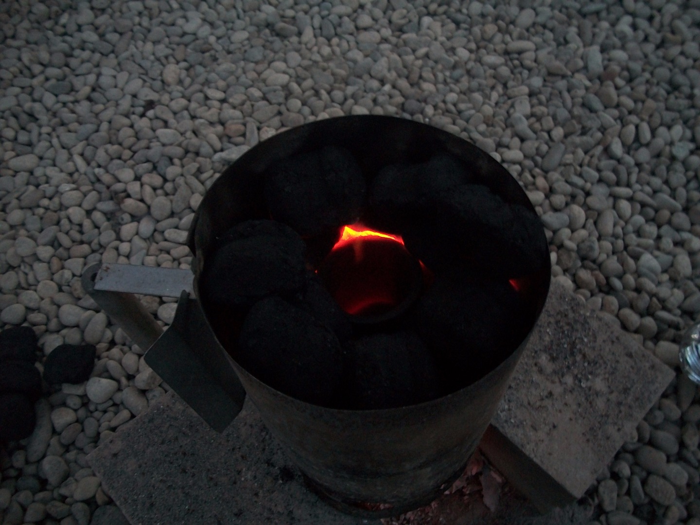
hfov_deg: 56.8
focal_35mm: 32
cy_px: 262
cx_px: 350
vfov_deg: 44.2
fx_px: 647
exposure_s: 1/8
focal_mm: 5.7
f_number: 2.9
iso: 220
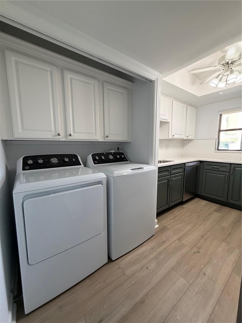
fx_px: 130
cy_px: 162
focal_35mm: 14
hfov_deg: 85.7
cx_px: 121
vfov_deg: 102.1
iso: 320
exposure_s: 1/120
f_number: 2.2
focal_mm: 2.22
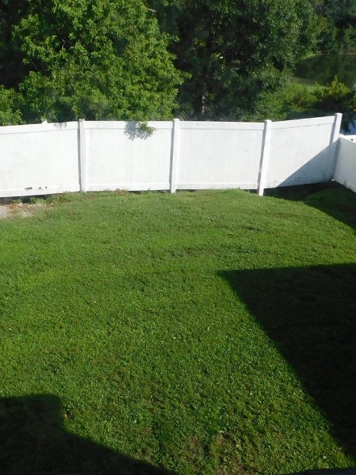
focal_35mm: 38
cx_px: 108
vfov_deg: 48.9
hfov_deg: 37.2
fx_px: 521
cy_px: 264
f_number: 6
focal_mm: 4
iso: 125
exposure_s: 1/500
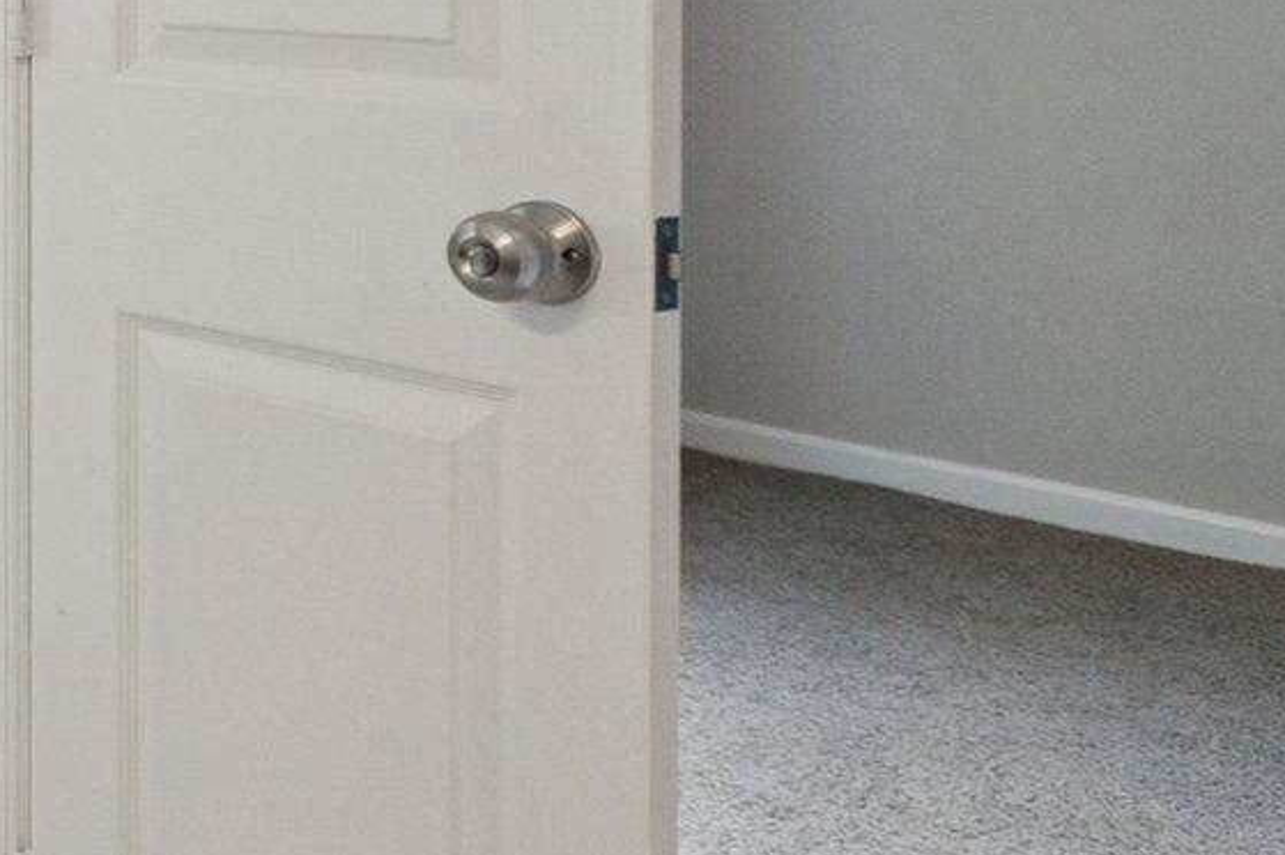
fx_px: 1962
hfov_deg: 22.6
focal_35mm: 55
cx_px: -975
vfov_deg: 23.4
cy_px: -24
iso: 400
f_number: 5.6
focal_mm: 10
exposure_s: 1/125
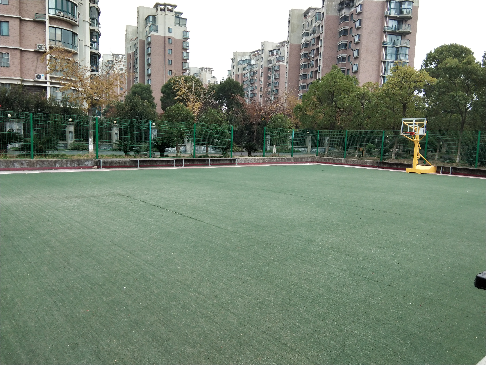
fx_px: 435
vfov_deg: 45.4
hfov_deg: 58.4
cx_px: 243
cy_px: 182
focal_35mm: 31
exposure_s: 1/153
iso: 50
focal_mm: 3.69
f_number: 2.2
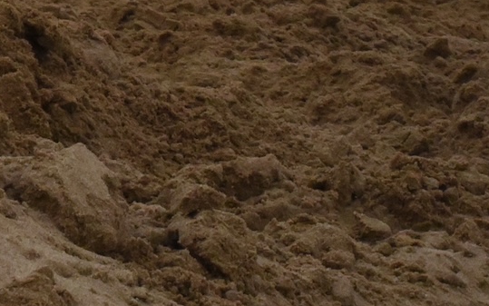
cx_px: -748
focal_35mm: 313
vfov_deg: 4.1
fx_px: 4172
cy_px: -305
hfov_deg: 6.4
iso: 3200
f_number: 22
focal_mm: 55
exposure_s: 1/2000
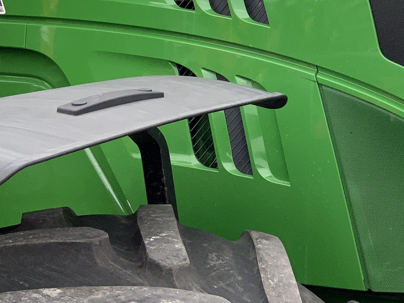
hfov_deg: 24.1
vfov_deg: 18.2
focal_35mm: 78
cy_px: -26
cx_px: 390
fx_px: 910
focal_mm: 3
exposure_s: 1/450
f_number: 1.8
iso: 16
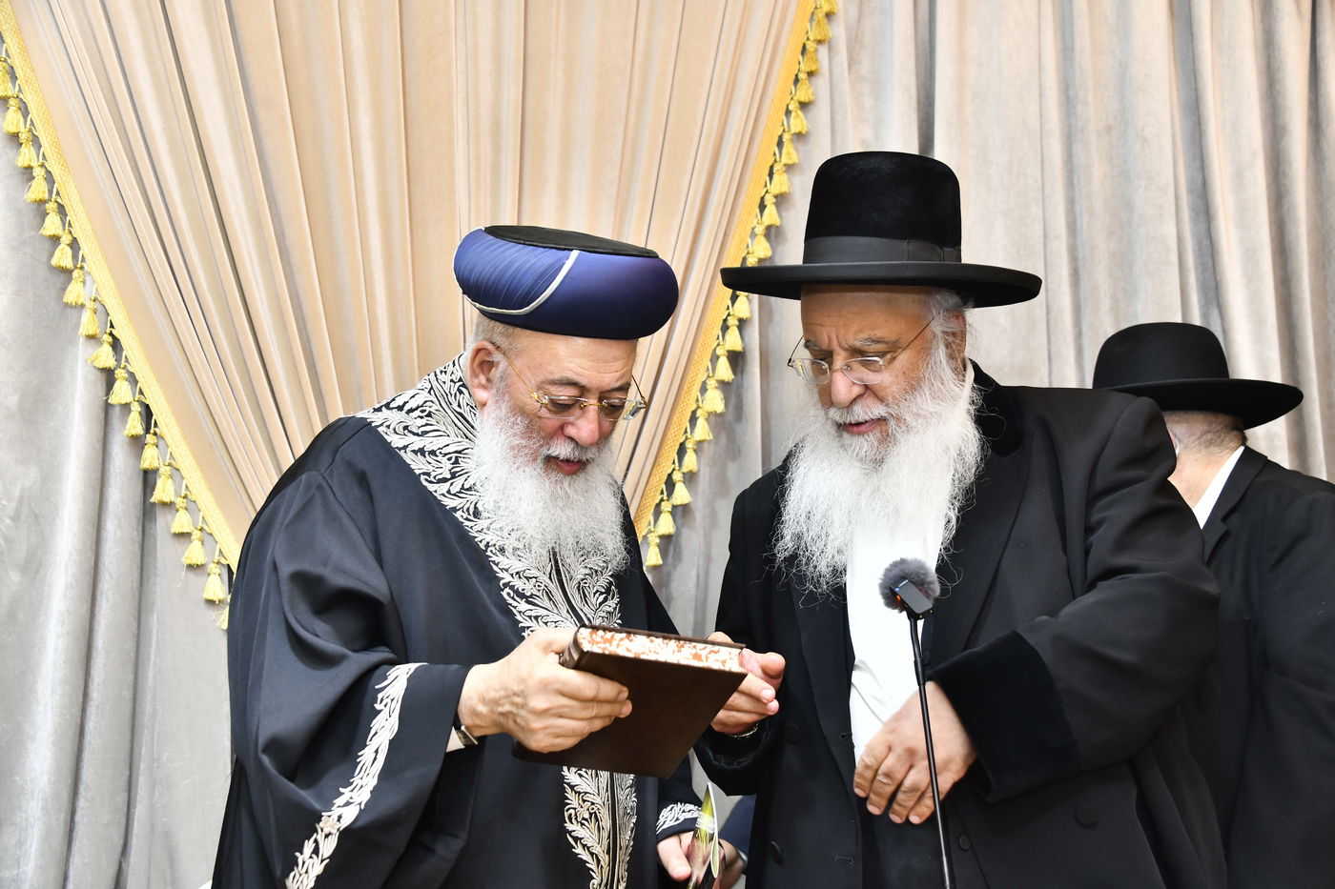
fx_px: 1854
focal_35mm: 50
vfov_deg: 27.0
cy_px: 444
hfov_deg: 39.6
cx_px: 668
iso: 1000
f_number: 5.6
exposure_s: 1/125
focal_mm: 50
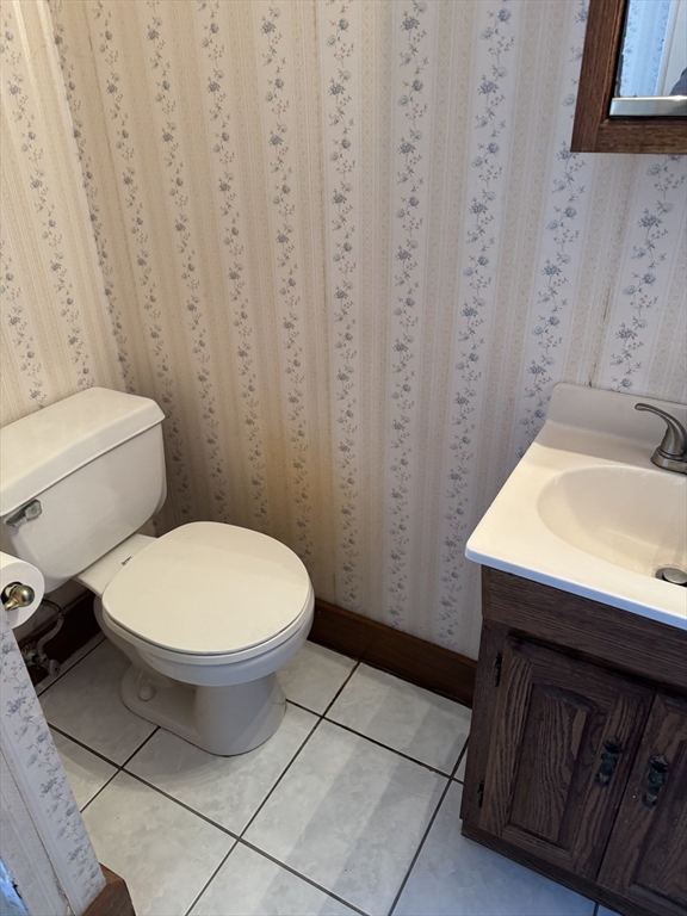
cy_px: 458
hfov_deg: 56.8
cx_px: 344
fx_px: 635
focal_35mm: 24
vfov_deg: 71.6
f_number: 1.78
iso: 320
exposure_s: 1/60
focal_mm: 6.76
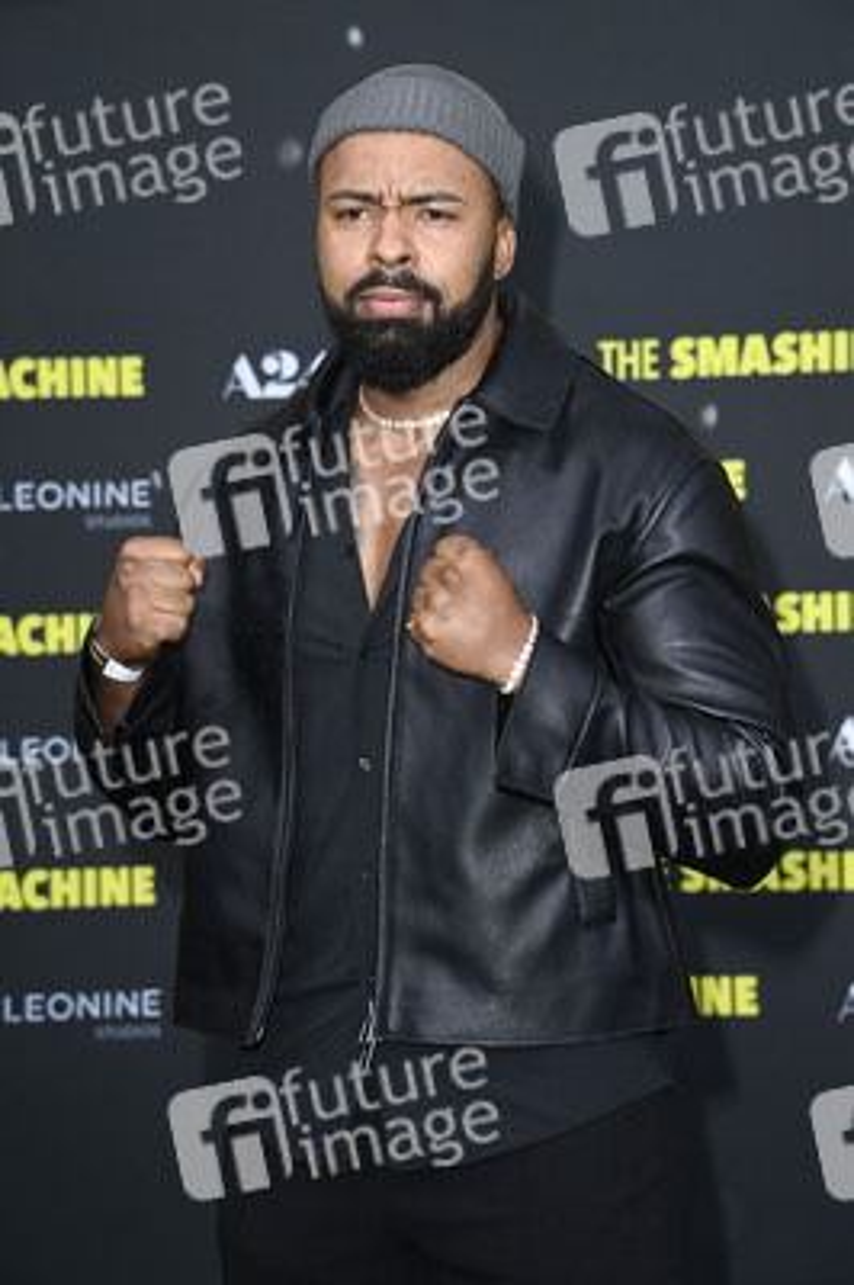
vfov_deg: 22.6
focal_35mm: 90
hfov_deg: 15.2
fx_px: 3208
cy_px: 642
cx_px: 427
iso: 800
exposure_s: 1/250
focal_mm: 90
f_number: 5.6
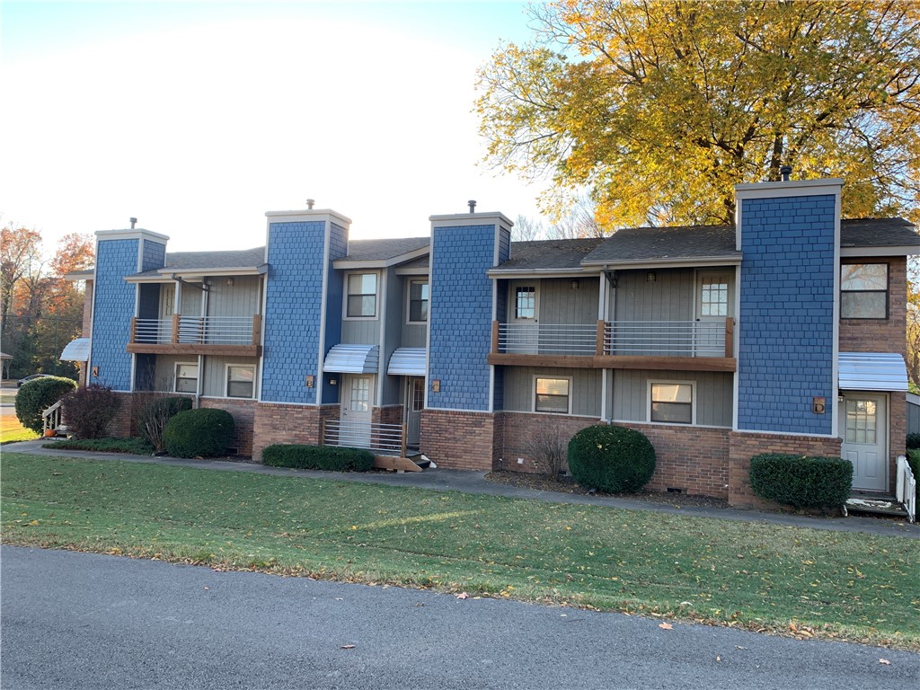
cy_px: 345
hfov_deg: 67.3
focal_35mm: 26
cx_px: 460
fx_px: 691
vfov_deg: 53.1
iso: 25
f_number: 1.8
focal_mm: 4.25
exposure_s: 1/137
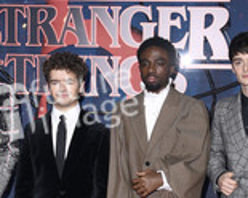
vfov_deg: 13.2
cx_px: 102
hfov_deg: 16.6
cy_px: 187
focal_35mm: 116
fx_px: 851
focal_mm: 48
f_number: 5
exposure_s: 1/200
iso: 500
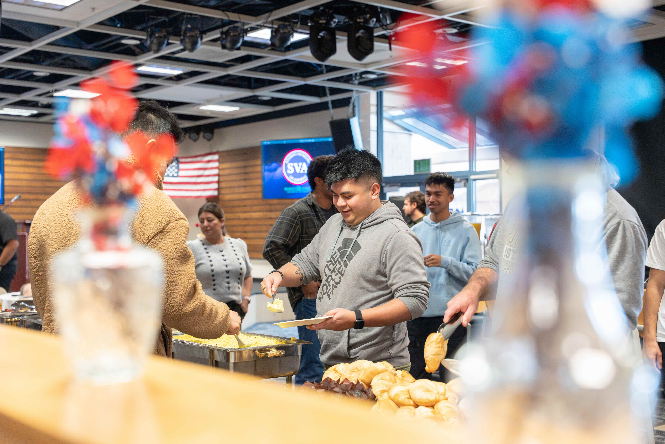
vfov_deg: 28.4
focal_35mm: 47
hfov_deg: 41.6
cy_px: 222
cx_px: 332
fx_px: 876
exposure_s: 1/125
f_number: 4
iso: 3200
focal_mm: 47.4
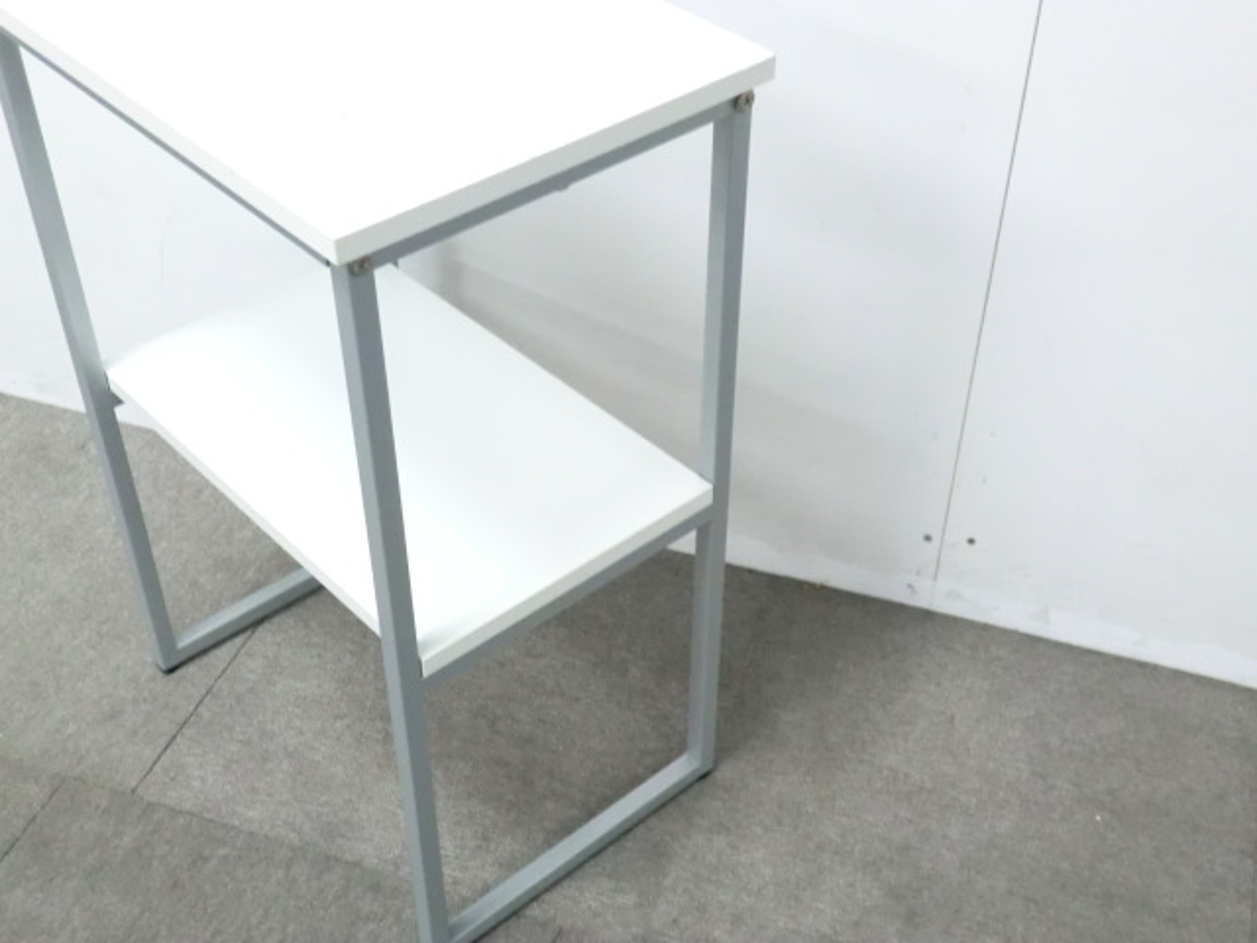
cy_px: 472
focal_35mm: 45
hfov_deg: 42.1
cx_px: 628
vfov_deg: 32.2
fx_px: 1634
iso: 800
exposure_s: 1/40
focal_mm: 8.2
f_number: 4.3
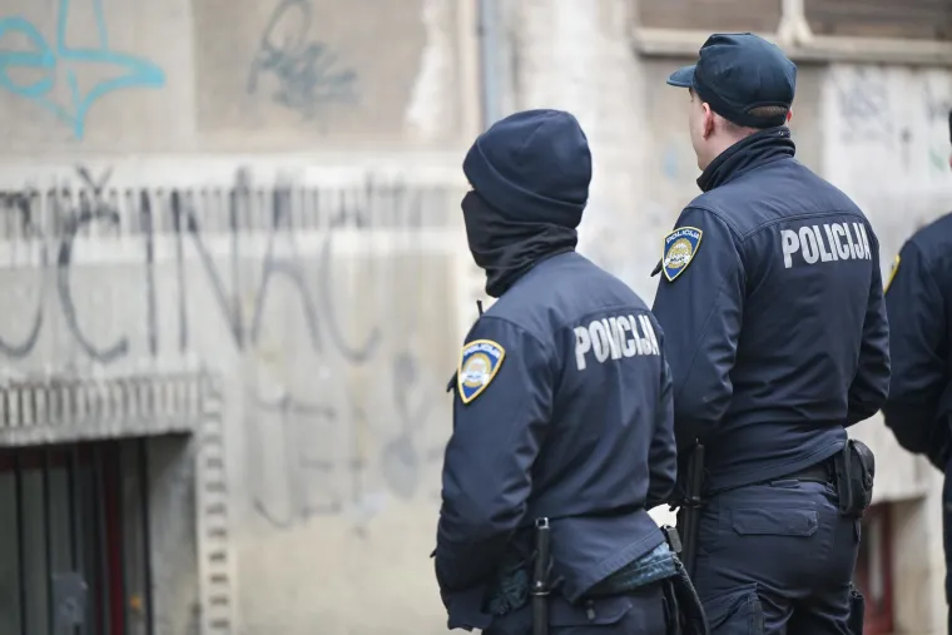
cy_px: 318
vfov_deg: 6.9
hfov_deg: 10.3
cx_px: 476
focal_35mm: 200
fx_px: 5290
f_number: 2.8
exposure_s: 1/400
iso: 640
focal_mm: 200
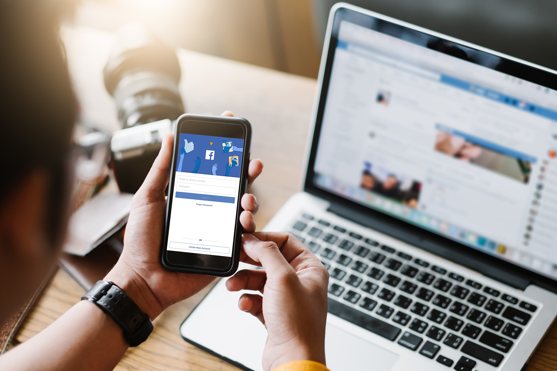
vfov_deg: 16.3
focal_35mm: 84
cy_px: 186
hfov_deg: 24.2
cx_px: 278
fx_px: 1300
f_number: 1.8
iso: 800
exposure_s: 1/350
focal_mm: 56
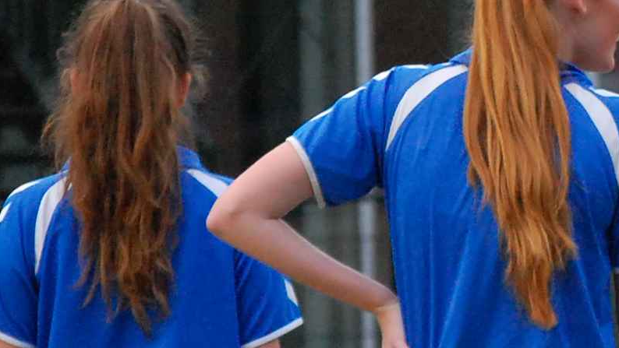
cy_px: 424
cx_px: 762
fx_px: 6747
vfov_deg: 3.0
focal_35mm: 411
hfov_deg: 5.2
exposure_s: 1/1250
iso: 1600
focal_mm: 98
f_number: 4.5
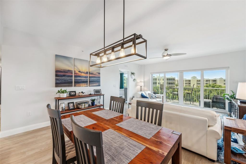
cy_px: 82
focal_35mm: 14
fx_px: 96
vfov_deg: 81.2
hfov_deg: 104.3
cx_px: 123
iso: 320
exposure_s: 1/8
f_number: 7.1
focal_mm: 14
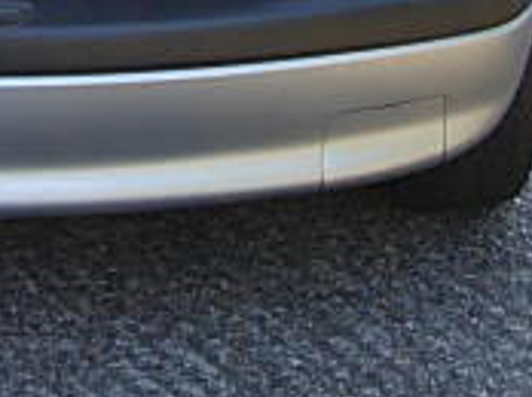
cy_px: -272
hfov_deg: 13.9
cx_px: -31
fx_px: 2149
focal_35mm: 140
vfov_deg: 10.1
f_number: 2.8
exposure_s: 1/186
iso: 64
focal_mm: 7.8
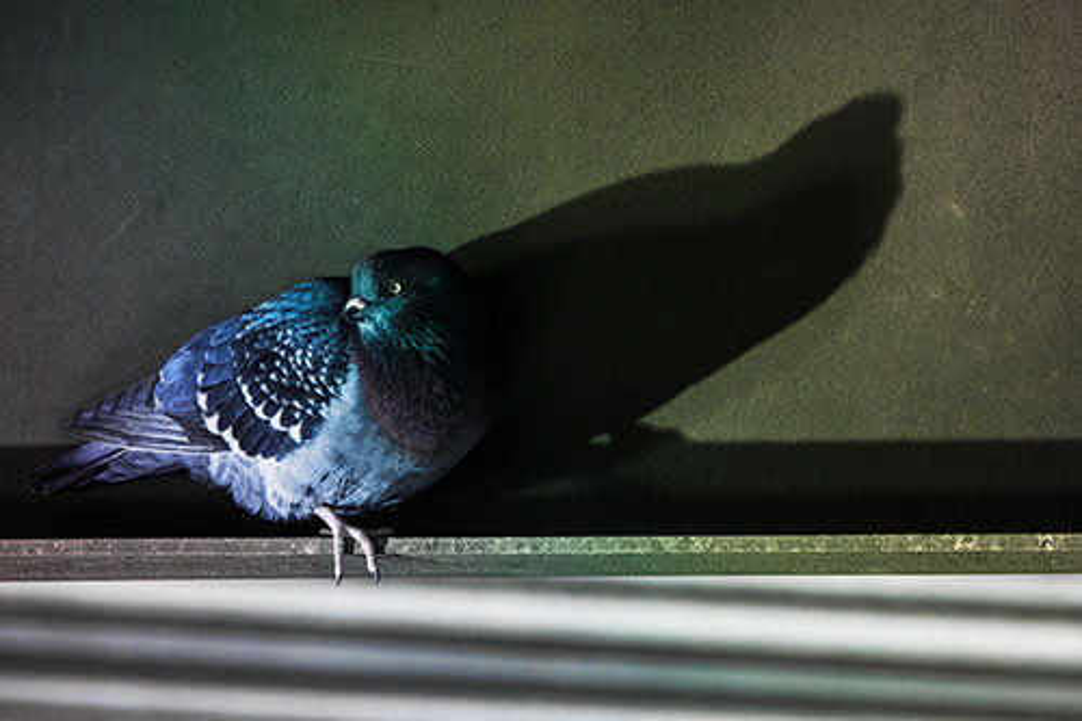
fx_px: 30044
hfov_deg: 2.1
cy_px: 360
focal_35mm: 1000
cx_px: 541
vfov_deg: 1.4
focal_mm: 1000
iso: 5600
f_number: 12
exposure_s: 1/1000
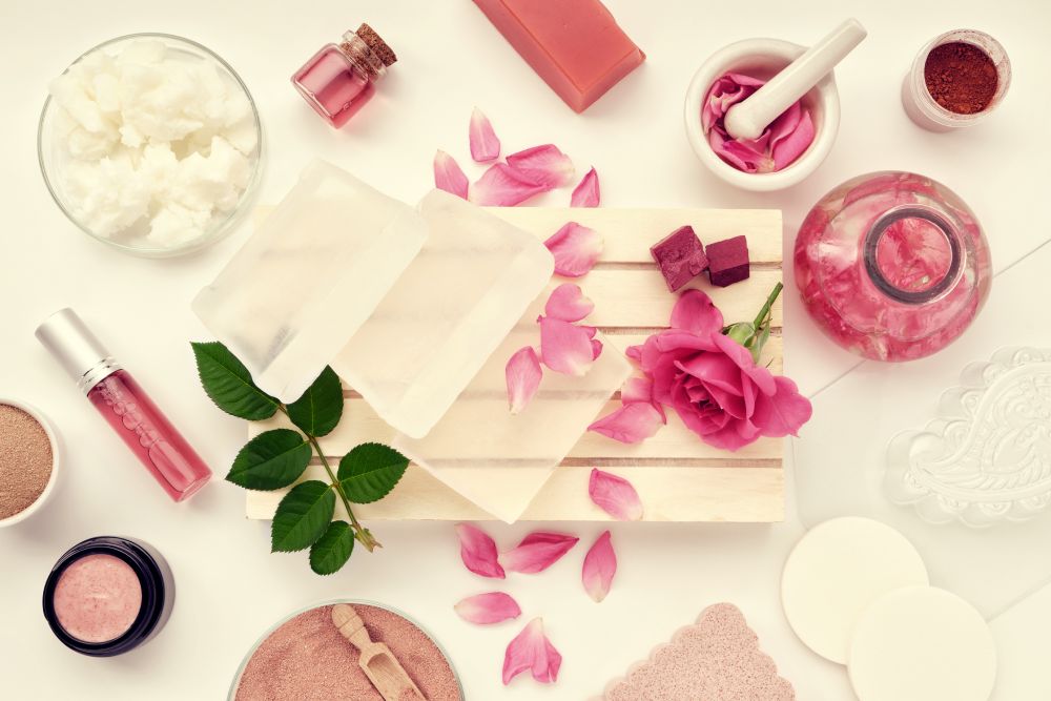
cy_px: 350
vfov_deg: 26.5
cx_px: 526
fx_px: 1489
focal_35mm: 51
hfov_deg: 38.9
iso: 160
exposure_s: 1/125
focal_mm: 34.3
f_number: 13
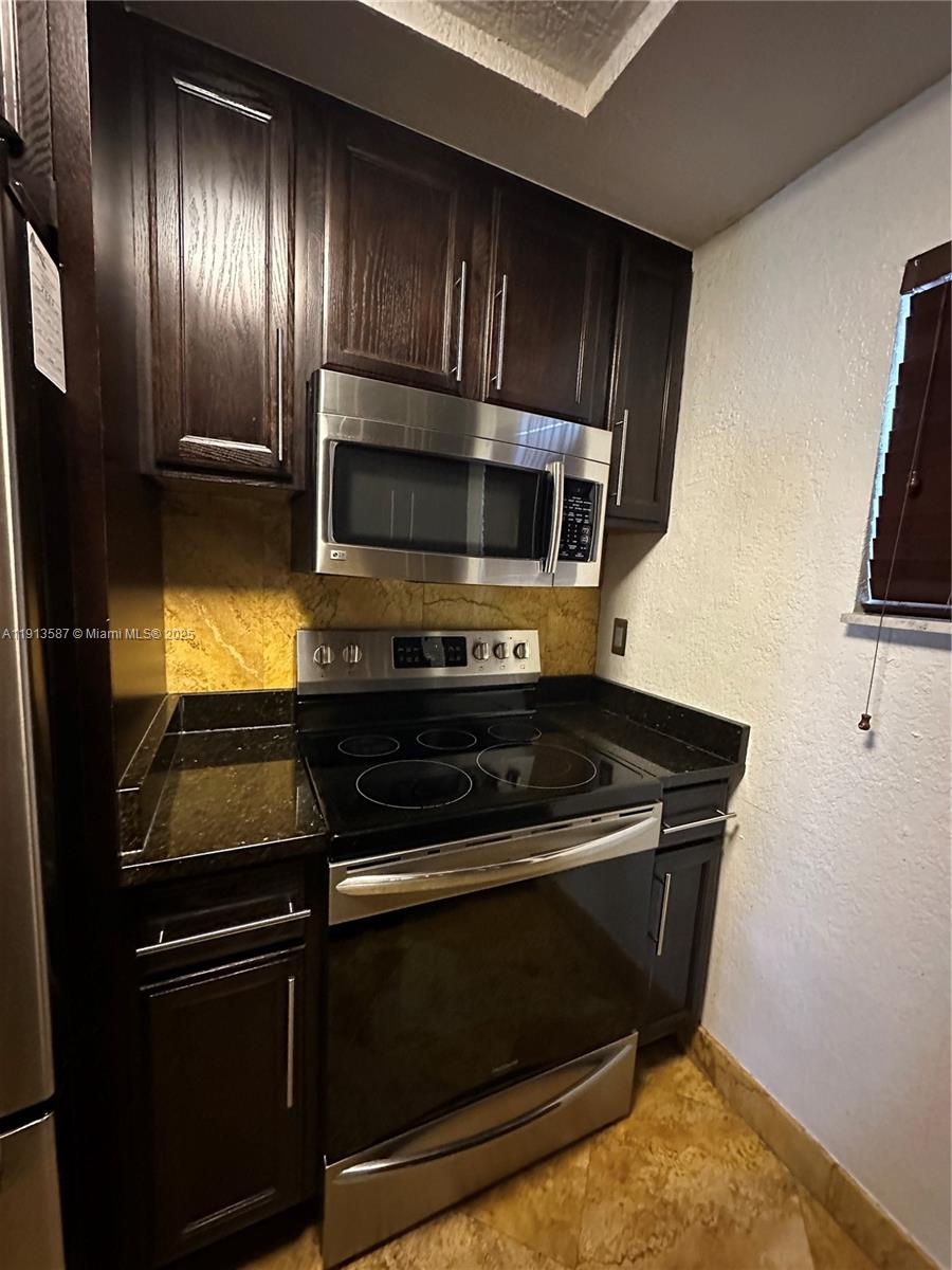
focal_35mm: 14
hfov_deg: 85.7
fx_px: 513
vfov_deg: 102.1
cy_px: 635
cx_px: 476
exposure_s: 1/30
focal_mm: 2.22
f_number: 2.2
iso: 1250
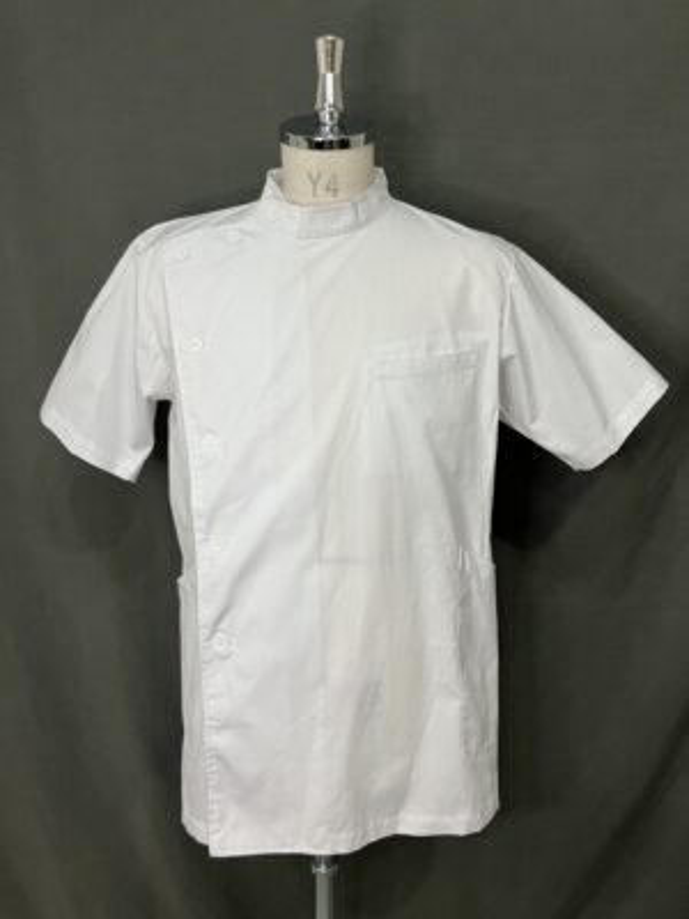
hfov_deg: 49.7
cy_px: 460
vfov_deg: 63.4
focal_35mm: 28
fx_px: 743
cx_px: 344
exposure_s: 1/50
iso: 50
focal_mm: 3.99
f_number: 1.8
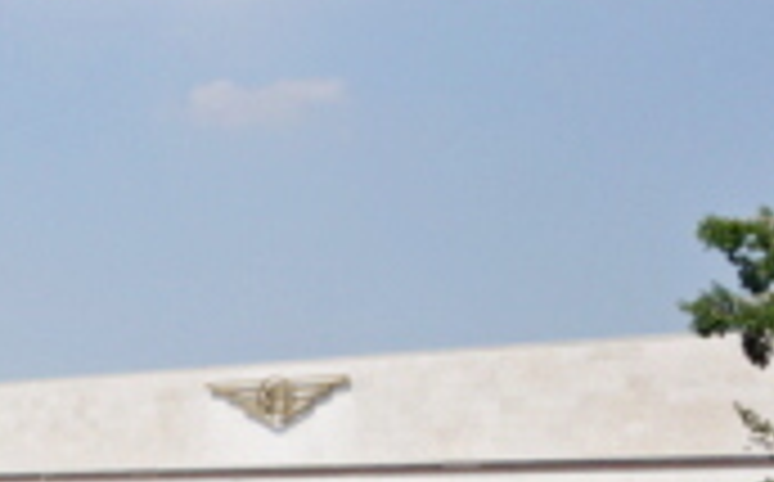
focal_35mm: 128
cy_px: 448
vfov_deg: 10.1
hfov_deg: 14.2
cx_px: -670
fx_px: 2697
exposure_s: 1/200
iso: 100
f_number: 13
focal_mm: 18
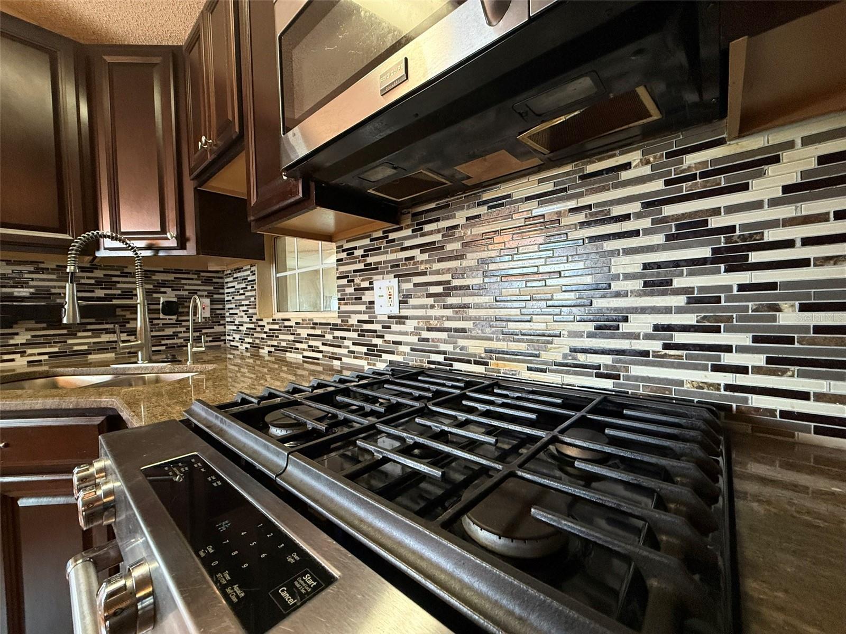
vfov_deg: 85.7
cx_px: 423
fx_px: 342
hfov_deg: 102.1
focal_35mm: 14
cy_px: 317
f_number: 2.2
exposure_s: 1/60
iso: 400
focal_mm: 2.22
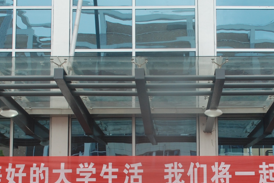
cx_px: 175
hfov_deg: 22.5
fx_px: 686
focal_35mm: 90
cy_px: 156
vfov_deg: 15.1
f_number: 5.6
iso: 125
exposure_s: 1/125
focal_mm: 24
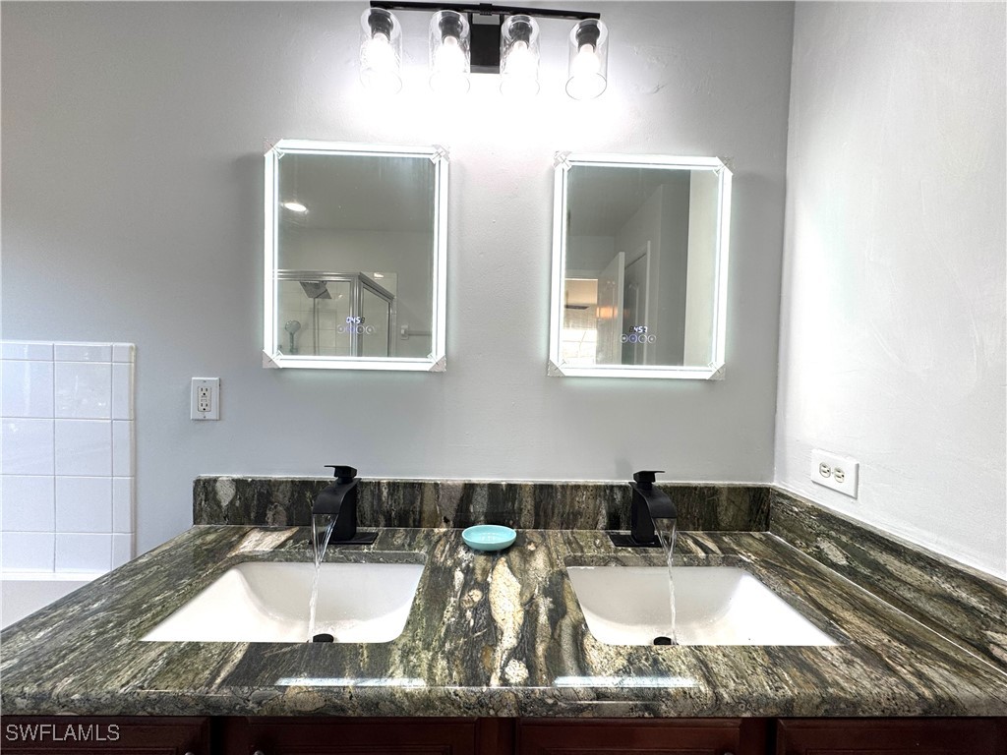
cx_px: 504
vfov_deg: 85.7
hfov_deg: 102.1
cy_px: 378
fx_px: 407
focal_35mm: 14
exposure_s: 1/120
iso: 64
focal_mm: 2.22
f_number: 2.2
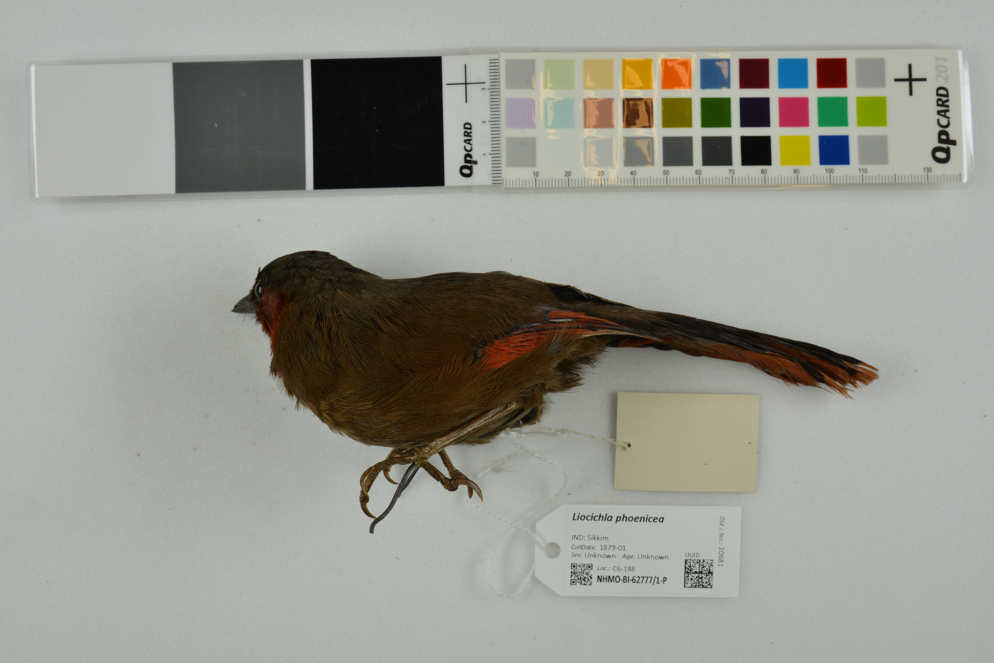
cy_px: 332
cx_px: 497
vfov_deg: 37.9
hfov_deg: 54.4
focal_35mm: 35
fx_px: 967
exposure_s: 1/200
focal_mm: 35
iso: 800
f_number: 16
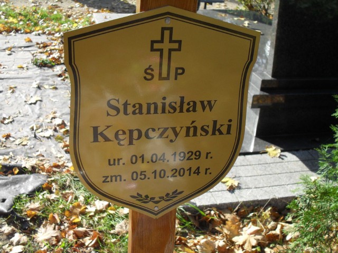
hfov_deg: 44.8
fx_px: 410
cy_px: 126
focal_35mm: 42
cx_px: 169
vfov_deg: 34.3
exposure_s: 1/250
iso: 100
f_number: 3.6
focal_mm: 7.5
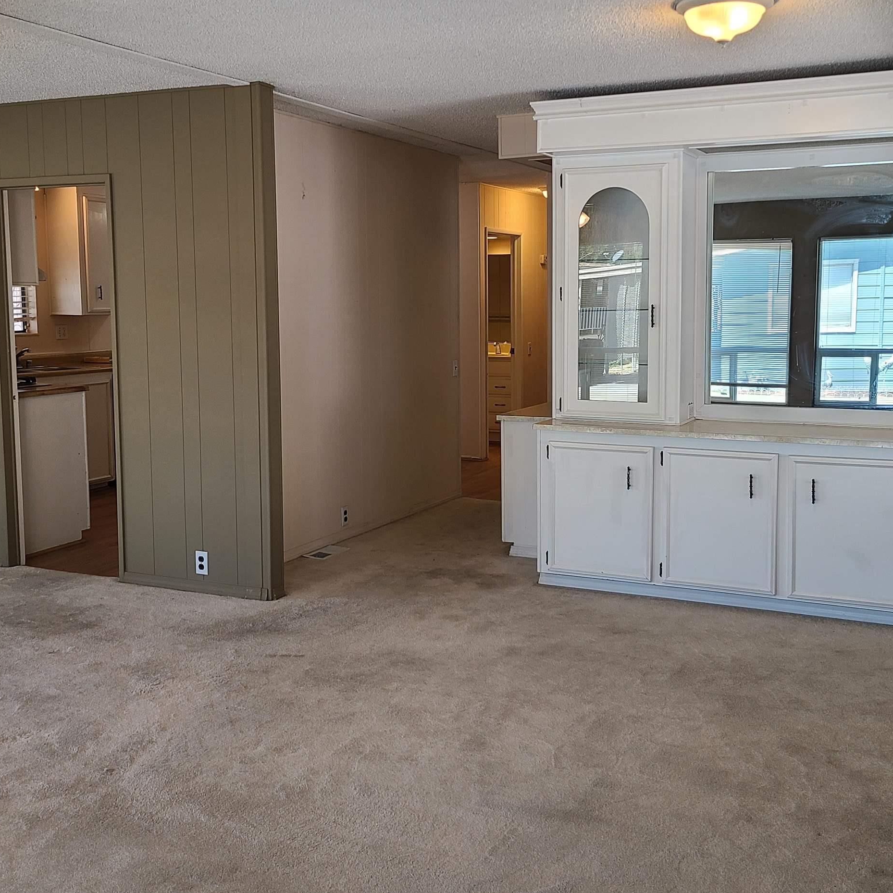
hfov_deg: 43.8
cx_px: 501
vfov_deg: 43.8
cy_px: 407
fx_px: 1109
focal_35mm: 38
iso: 64
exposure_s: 1/120
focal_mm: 5.4
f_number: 1.8
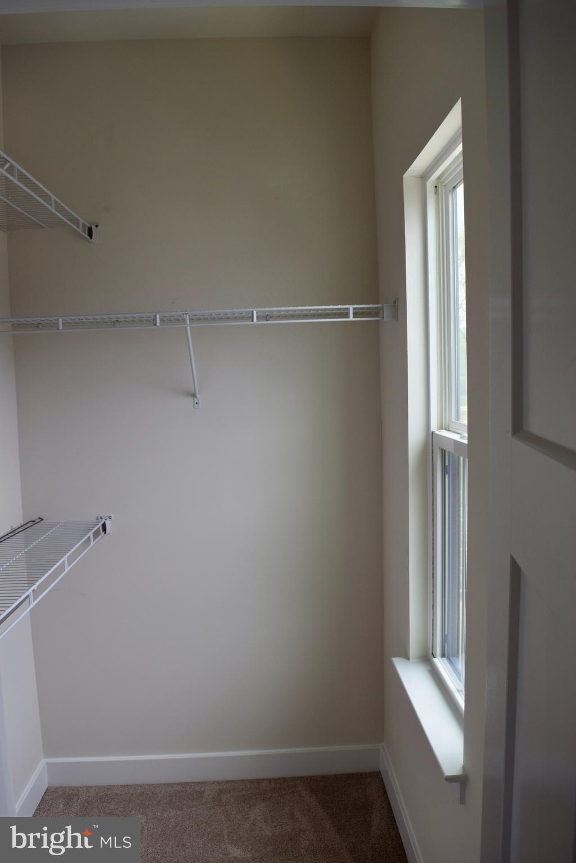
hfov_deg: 47.9
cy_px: 432
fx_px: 648
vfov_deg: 67.4
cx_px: 288
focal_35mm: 27
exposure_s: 1/160
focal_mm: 18
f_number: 6.3
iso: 400
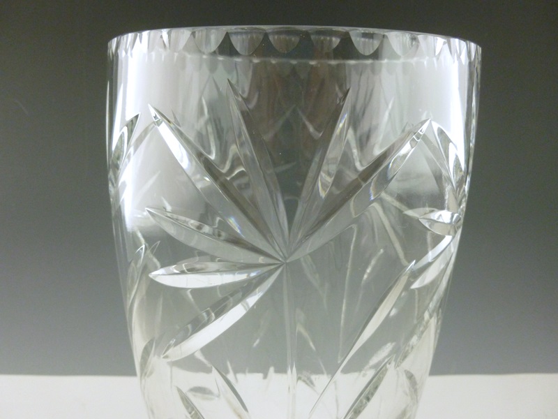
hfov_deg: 63.4
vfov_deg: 49.7
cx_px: 279
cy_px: 210
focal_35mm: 28
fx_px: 451
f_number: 3.3
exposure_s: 1/500
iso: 400
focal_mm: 5
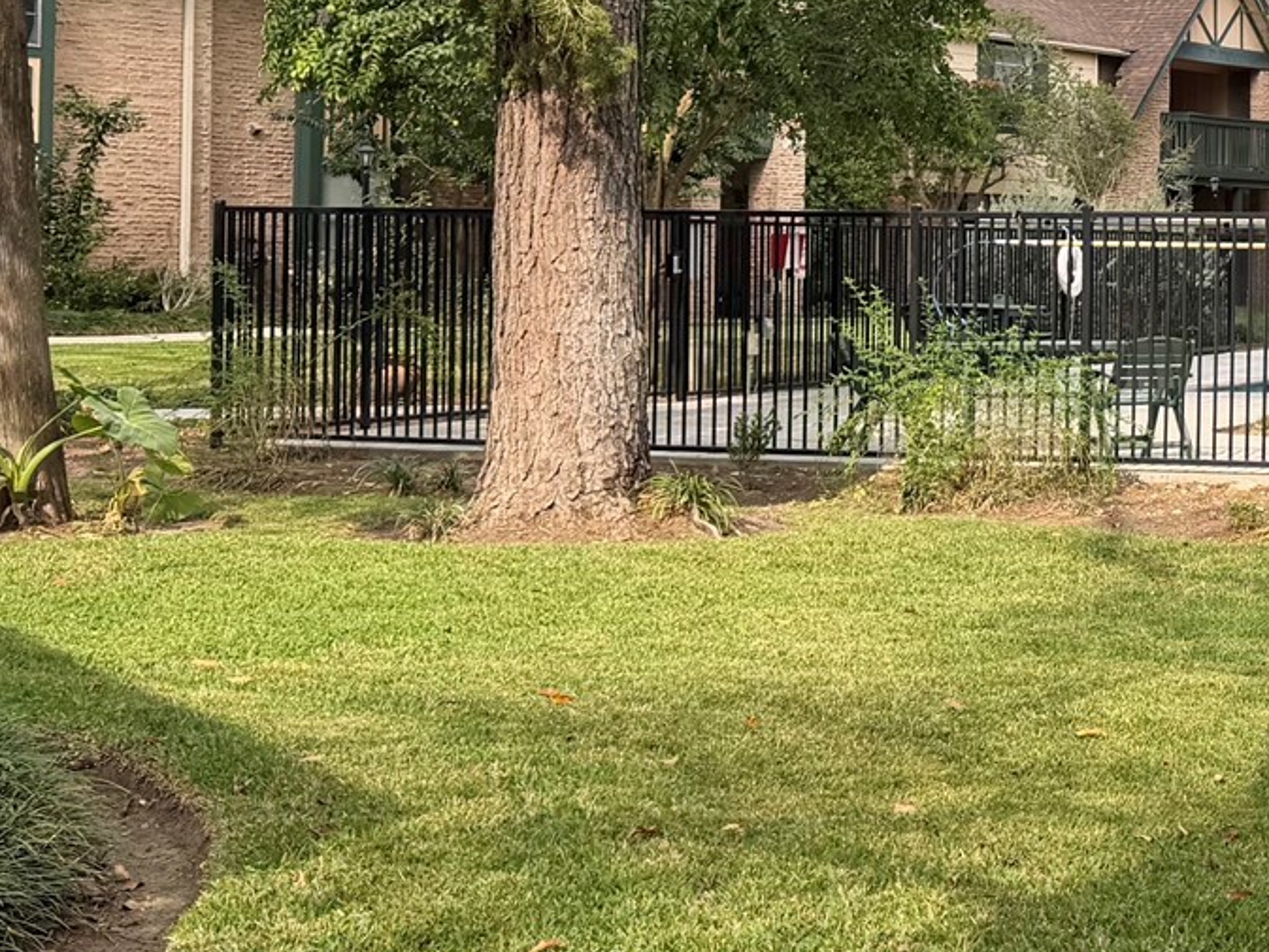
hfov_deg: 24.2
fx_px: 2677
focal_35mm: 73
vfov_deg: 20.0
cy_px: 194
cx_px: 1525
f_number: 1.78
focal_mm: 6.76
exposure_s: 1/3145
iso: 80
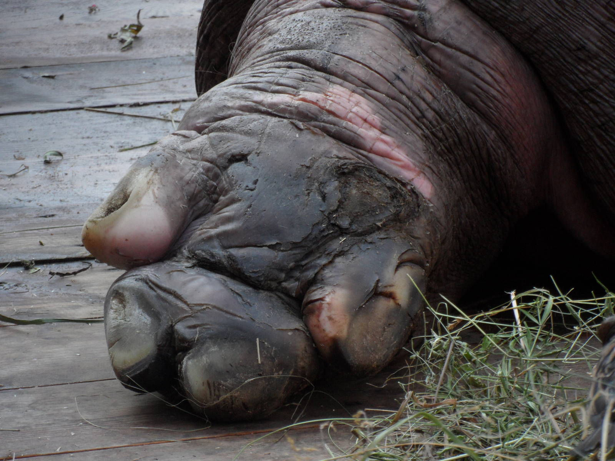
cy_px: 230
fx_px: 6396
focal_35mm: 360
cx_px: 308
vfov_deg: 4.1
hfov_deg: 5.5
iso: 200
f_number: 5.8
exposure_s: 1/90
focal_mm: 58.5
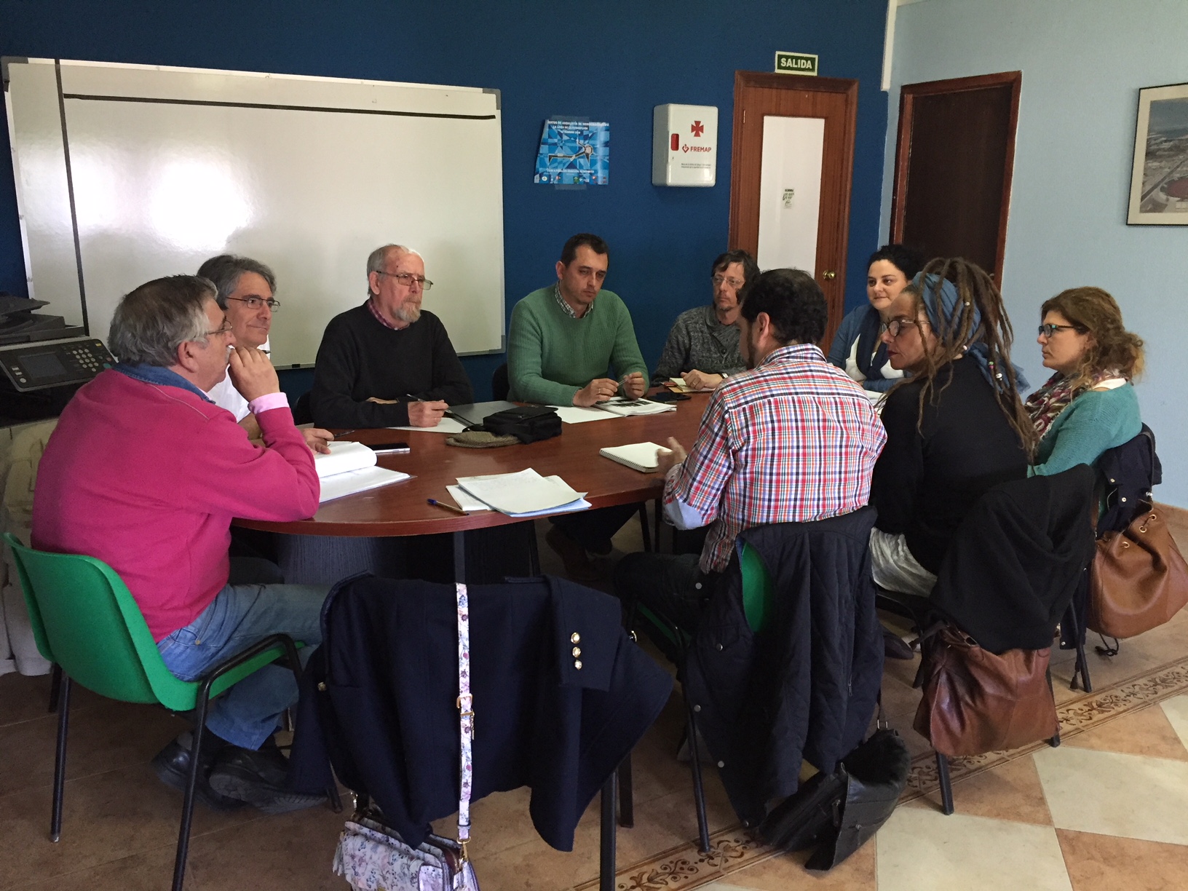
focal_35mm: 29
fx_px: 995
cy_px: 446
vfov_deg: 48.2
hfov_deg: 61.7
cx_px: 594
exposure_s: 1/33
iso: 200
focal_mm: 4.15
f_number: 2.2
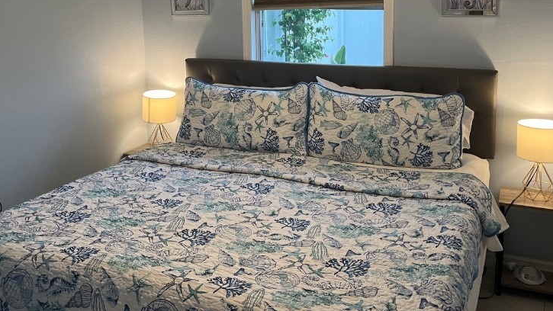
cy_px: 58
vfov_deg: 29.0
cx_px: 267
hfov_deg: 50.5
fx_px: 587
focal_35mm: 40
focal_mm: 5.1
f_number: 1.6
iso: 125
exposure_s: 1/120
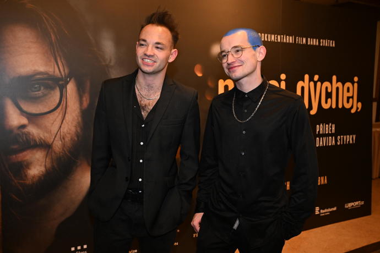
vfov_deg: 38.9
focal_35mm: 34
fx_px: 359
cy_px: 126
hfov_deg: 55.8
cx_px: 190
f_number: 5
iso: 3200
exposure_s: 1/200
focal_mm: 34
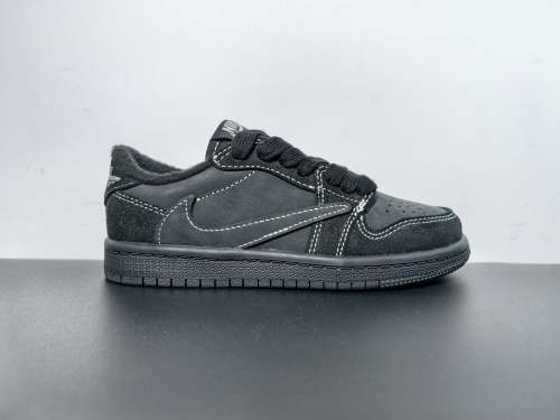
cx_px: 280
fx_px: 437
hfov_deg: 65.3
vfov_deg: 51.4
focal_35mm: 27
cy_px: 210
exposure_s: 1/331
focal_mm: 6.98
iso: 50
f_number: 2
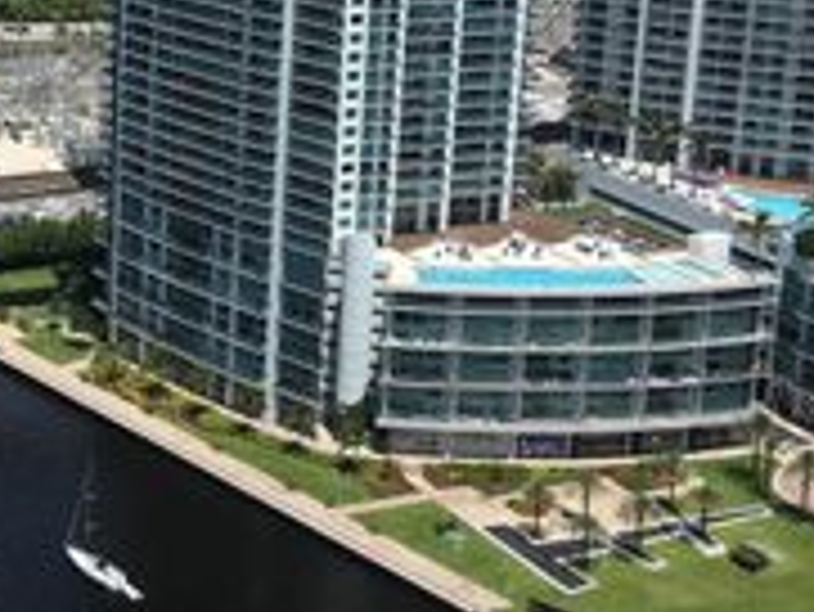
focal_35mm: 80
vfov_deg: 18.1
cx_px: -166
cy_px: 52
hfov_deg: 22.5
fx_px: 1882
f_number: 2.2
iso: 25
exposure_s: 1/2079
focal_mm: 4.15
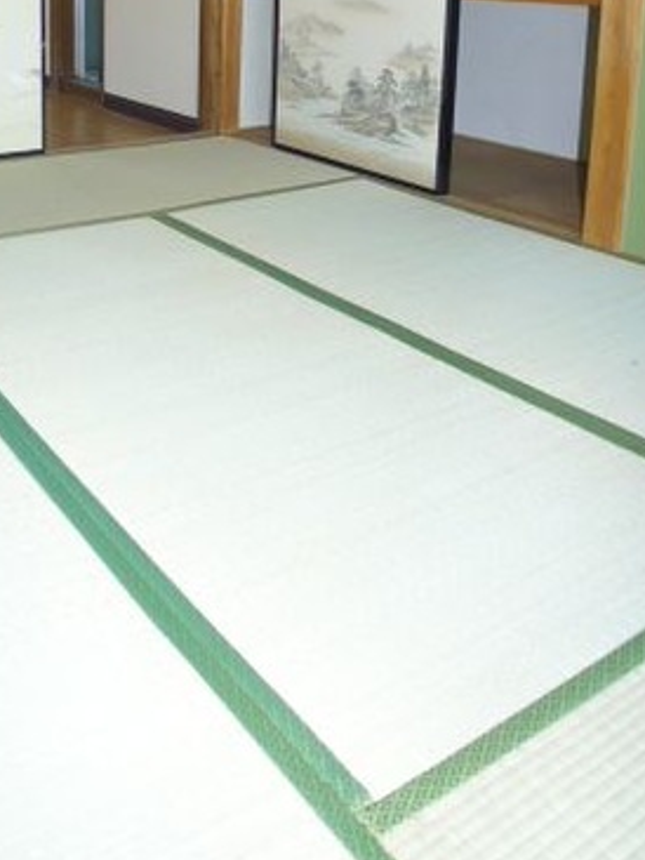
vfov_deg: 38.4
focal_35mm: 46
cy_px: 87
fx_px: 1142
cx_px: 86
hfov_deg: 30.4
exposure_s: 1/40
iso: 100
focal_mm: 5.1
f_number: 2
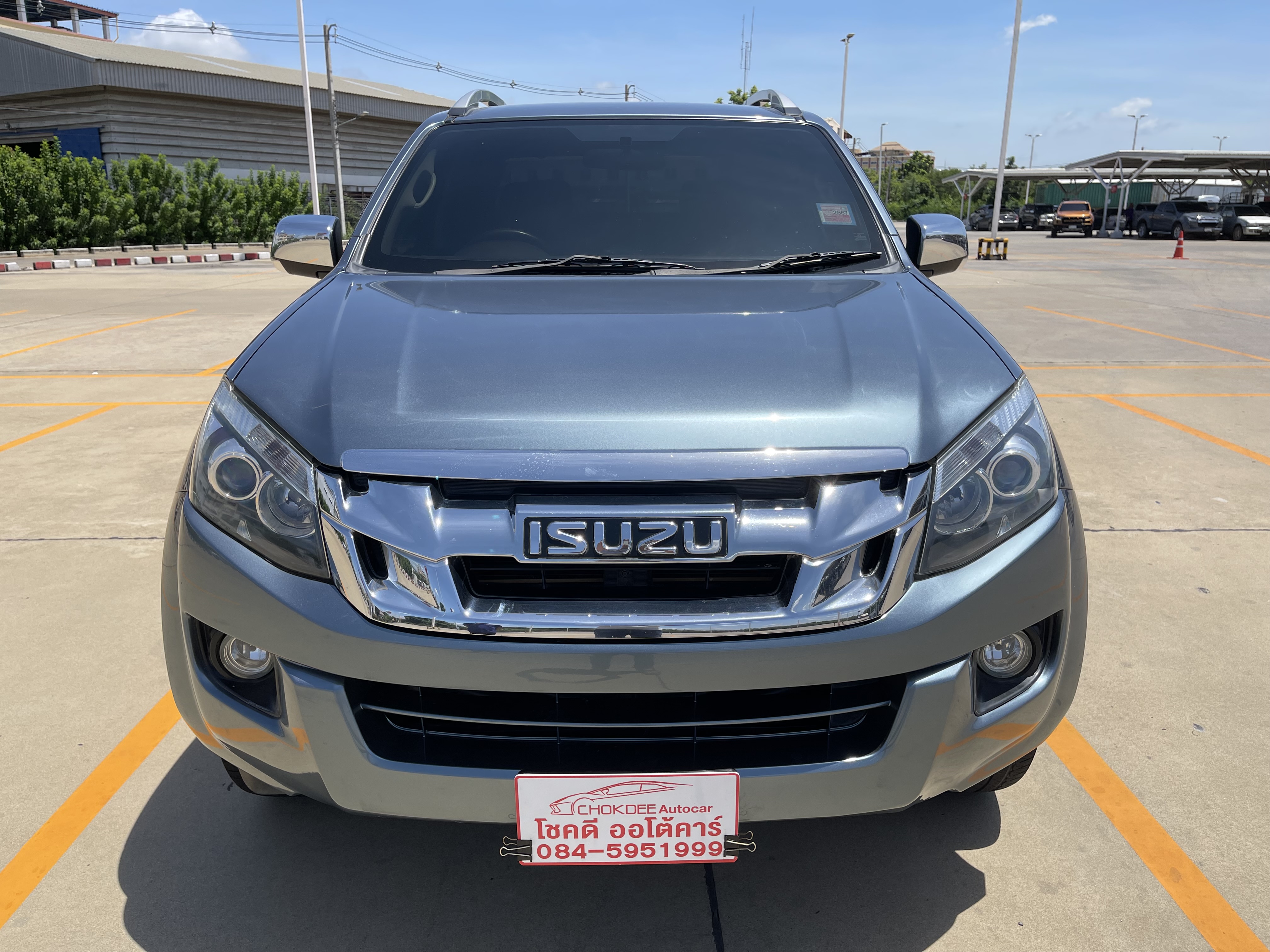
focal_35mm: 25
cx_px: 635
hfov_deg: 69.4
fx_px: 917
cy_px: 476
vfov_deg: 54.9
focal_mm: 5.1
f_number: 1.6
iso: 32
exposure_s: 1/3448
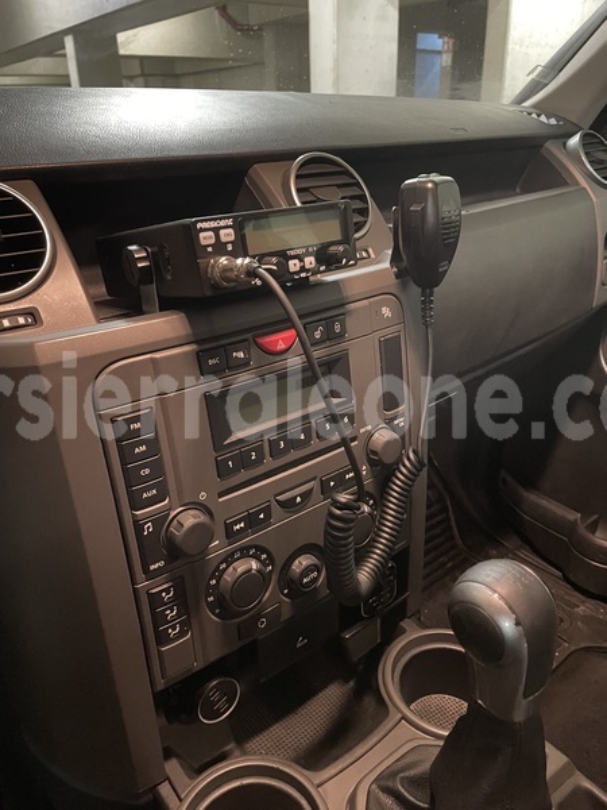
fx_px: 608
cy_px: 405
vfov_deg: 67.3
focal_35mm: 26
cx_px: 304
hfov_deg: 53.1
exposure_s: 1/20
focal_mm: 4.2
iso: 1000
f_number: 1.6
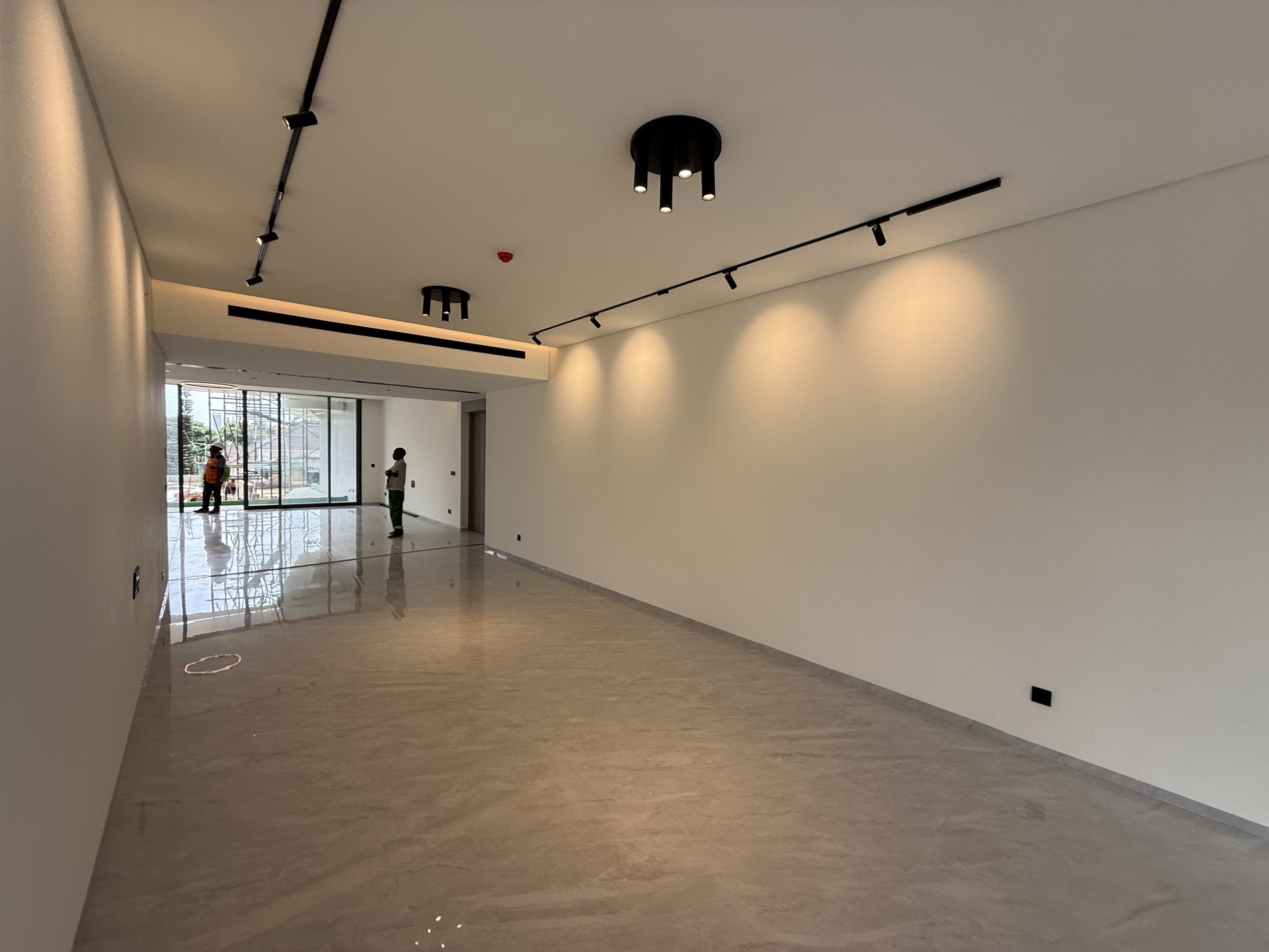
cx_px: 634
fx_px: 513
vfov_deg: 85.7
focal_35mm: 14
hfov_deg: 102.1
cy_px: 476
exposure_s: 1/196
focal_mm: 2.22
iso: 50
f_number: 2.2
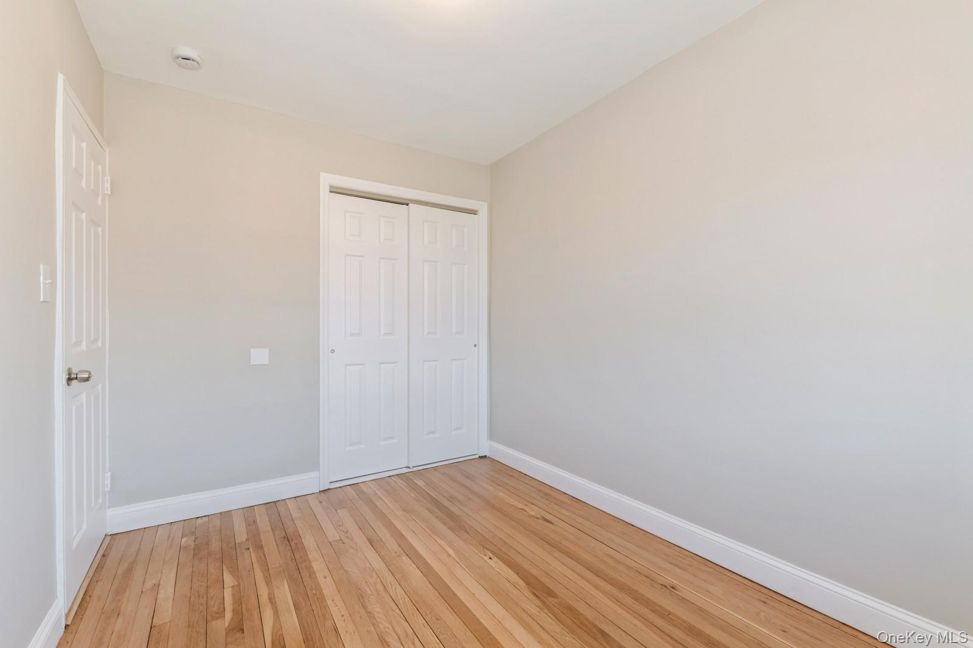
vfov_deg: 77.3
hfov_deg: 100.4
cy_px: 324
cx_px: 486
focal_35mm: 15
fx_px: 405
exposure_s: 1/13
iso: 640
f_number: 14
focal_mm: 15
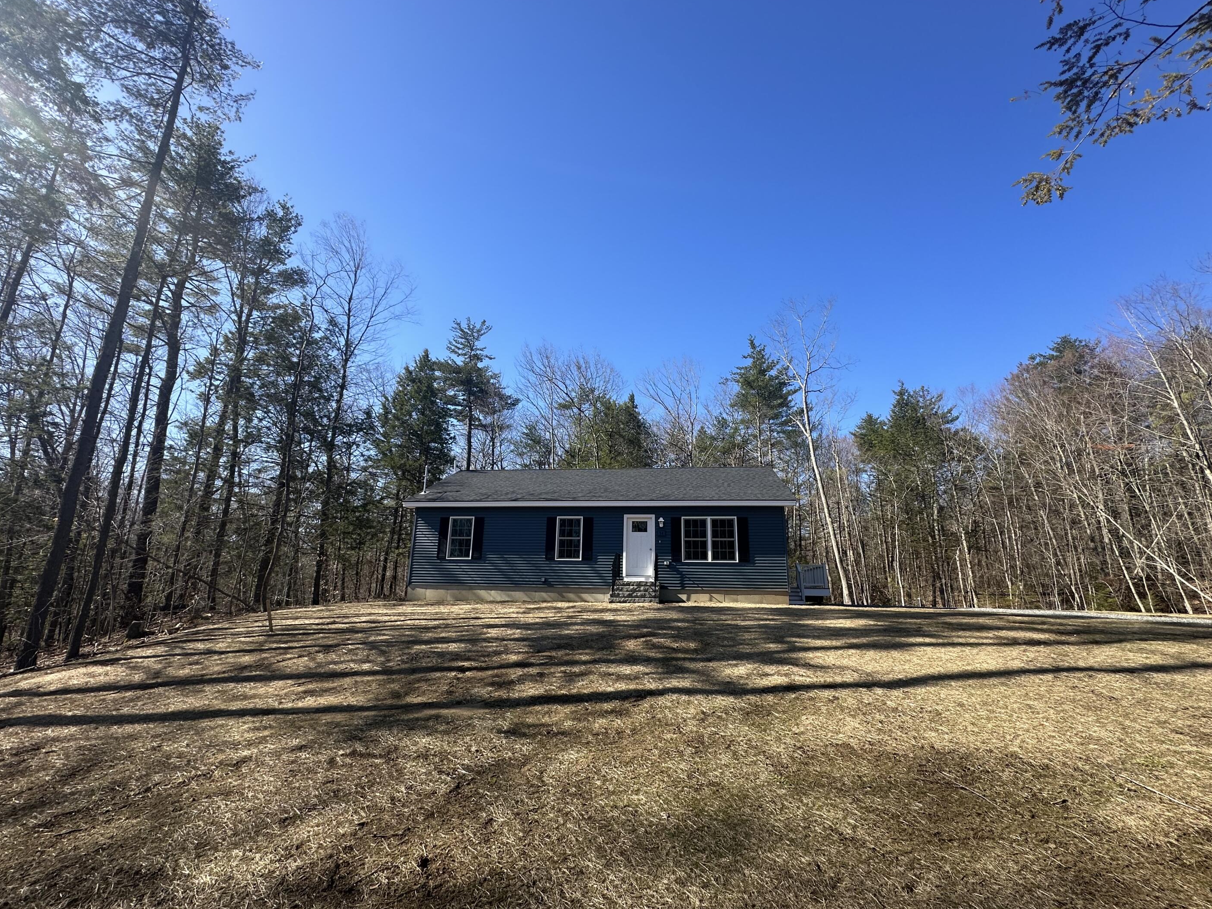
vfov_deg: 81.7
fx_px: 525
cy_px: 461
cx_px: 614
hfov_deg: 98.2
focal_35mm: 15
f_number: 2.2
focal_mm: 2.22
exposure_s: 1/903
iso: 40
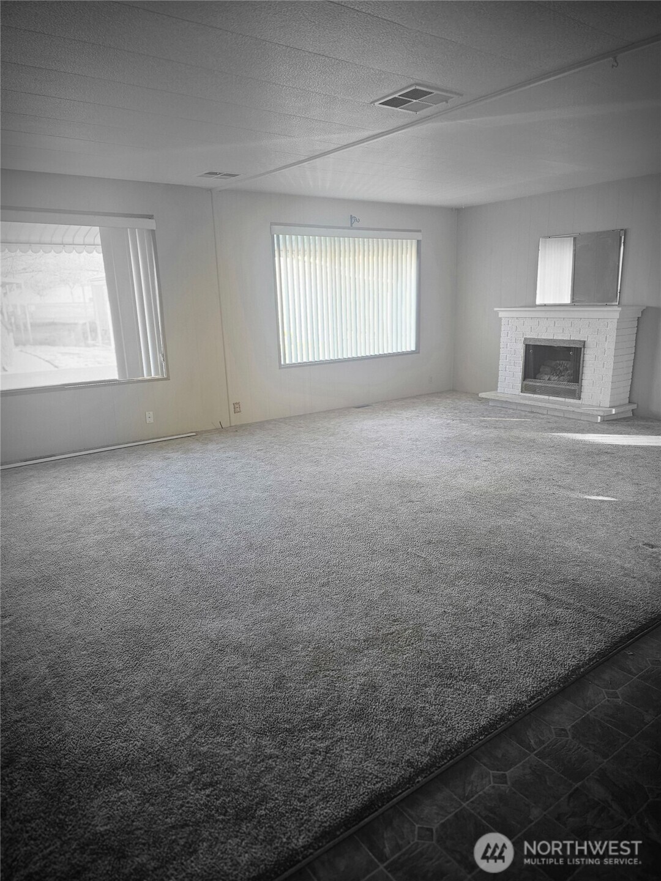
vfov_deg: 73.9
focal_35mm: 23
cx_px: 330
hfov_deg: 58.9
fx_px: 586
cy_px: 440
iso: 125
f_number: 1.7
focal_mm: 6.3
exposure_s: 1/120
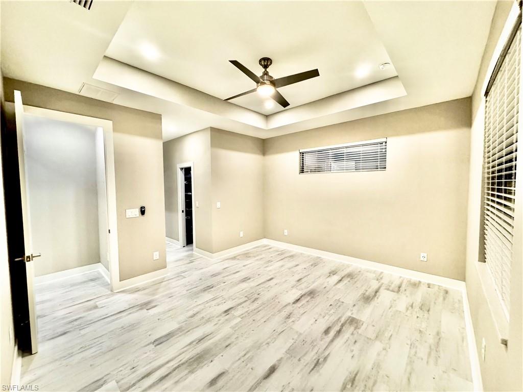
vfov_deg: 85.7
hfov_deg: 102.1
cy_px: 196
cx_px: 262
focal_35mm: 14
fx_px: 212
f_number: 2.2
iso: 320
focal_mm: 2.22
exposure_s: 1/120
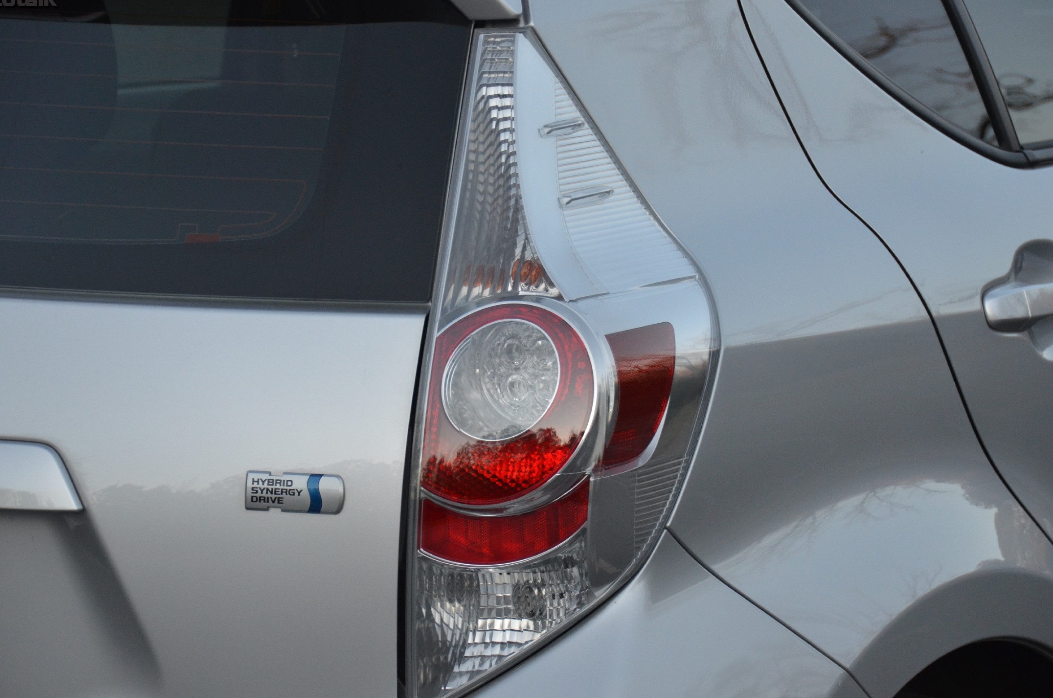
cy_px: 360
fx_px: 3824
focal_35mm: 131
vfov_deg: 10.4
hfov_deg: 15.7
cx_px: 518
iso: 1100
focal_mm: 82
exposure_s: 1/500
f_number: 5
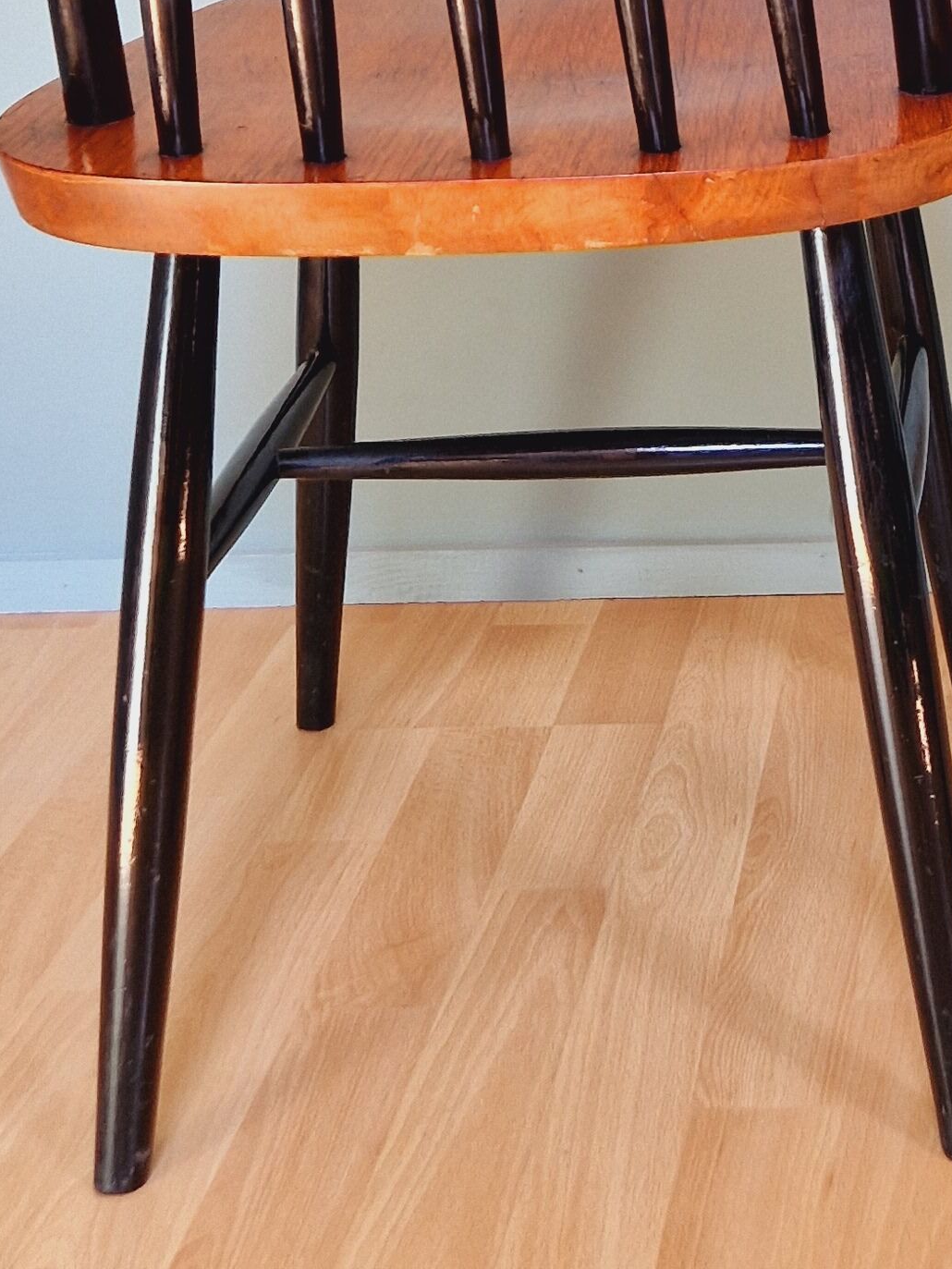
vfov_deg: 27.0
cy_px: -62
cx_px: 1015
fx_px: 2456
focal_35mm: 67
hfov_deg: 21.0
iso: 160
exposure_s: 1/100
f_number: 1.8
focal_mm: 5.4
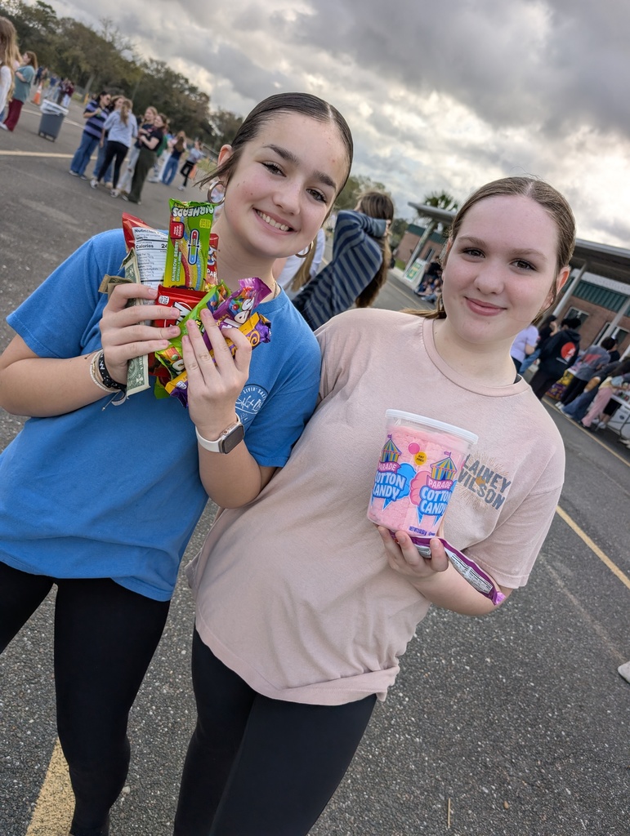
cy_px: 418
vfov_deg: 71.5
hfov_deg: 56.9
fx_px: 581
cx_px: 315
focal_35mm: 24
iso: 17
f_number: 1.68
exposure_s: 1/735
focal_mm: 6.9
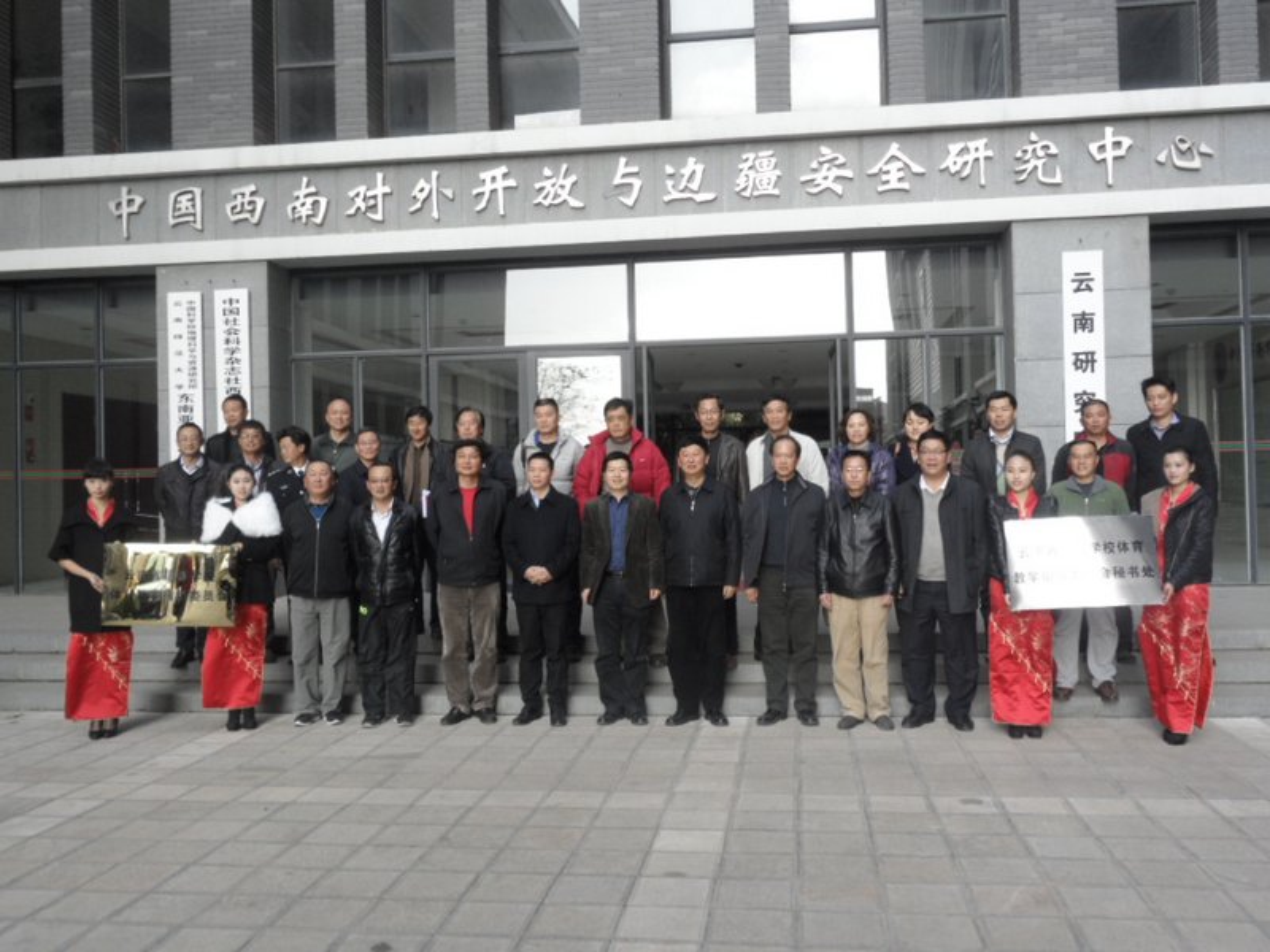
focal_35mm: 32
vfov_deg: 44.2
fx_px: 1174
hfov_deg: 56.8
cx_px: 635
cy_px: 476
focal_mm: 5.7
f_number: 3.7
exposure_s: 1/90
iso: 100
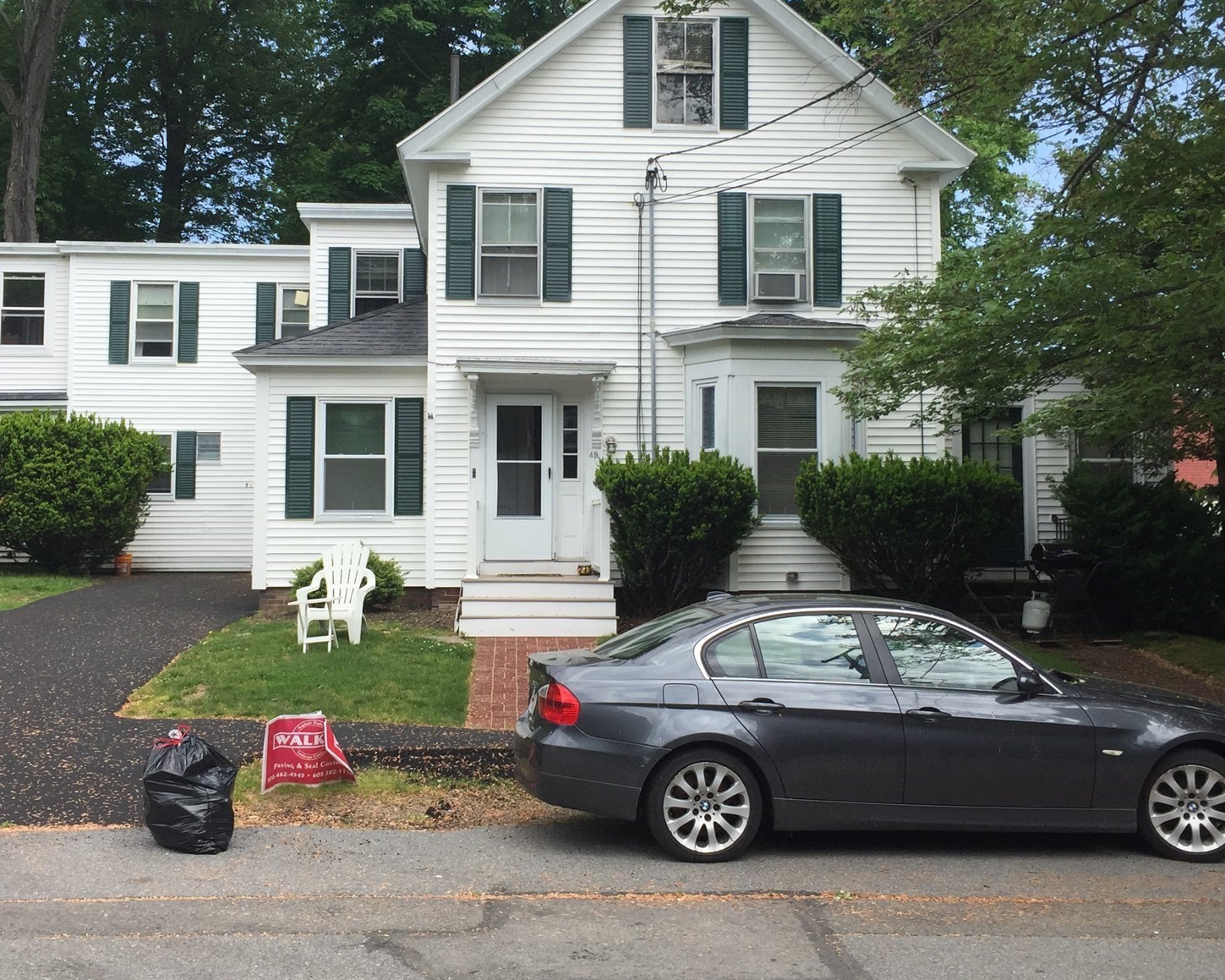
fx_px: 1450
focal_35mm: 40
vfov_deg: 37.3
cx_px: 566
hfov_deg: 45.8
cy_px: 415
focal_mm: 4.15
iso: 32
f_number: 2.2
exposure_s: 1/1199
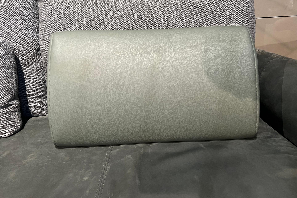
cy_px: 88
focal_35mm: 28
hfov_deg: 65.5
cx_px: 149
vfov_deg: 46.3
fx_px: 231
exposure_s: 1/50
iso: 250
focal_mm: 5.7
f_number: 1.5
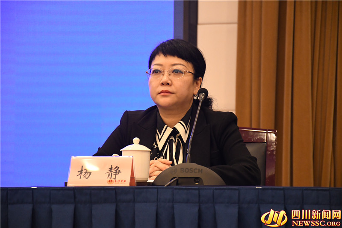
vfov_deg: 8.7
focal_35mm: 157
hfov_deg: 13.1
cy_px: 114
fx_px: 1491
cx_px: 171
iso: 5000
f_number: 5.6
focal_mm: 105
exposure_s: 1/100
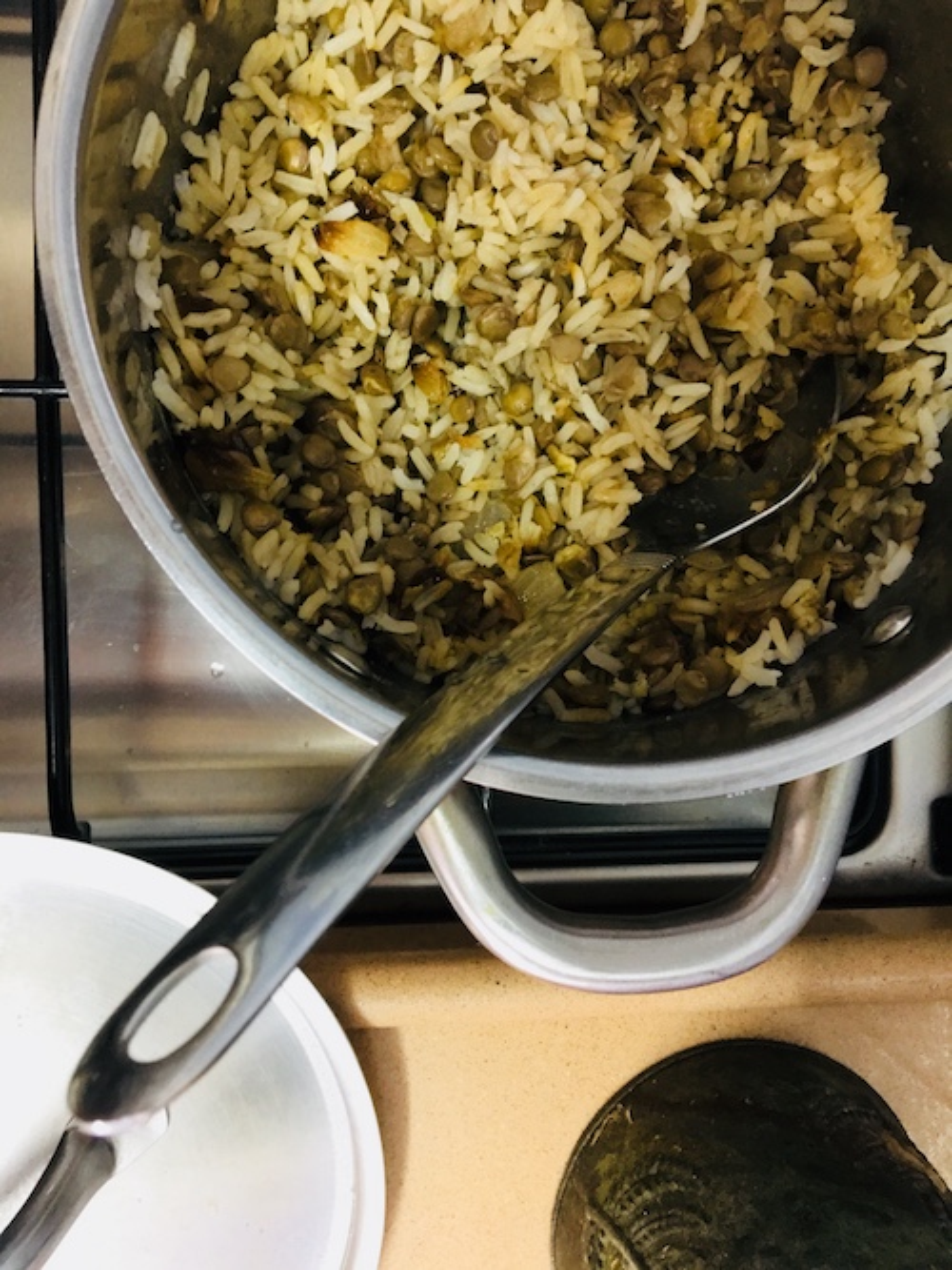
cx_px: 476
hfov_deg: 48.2
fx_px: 1064
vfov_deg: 61.7
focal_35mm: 29
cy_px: 635
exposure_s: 1/17
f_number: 2.2
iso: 200
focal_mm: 4.15
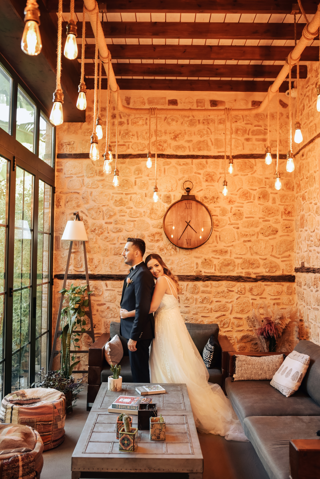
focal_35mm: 35
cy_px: 240
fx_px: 466
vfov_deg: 54.4
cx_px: 160
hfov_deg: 37.9
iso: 800
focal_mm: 35
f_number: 3.2
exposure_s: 1/100
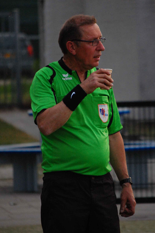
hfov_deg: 4.6
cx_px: 78
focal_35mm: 300
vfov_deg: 6.9
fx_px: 1941
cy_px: 116
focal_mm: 200
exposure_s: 1/1600
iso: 1600
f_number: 5.6
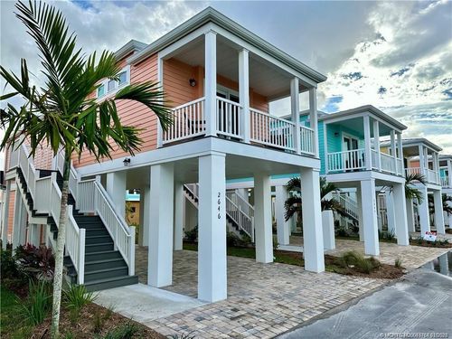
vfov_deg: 56.8
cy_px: 170
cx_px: 226
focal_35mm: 24
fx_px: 313
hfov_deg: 71.6
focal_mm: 6.86
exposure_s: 1/1916
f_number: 1.78
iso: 80
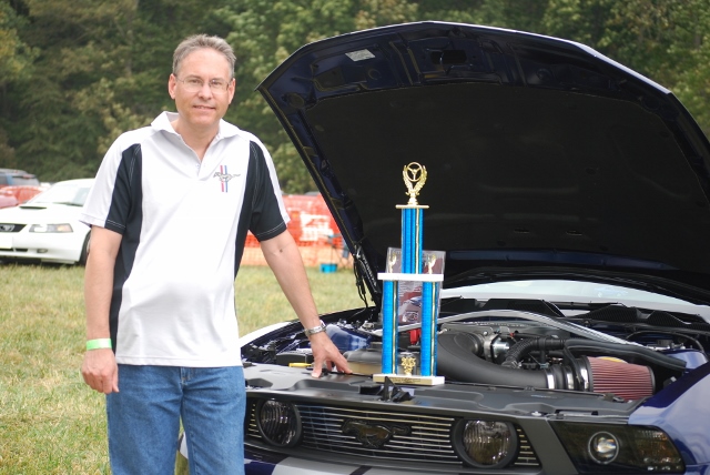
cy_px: 238
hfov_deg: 21.9
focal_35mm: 93
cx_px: 355
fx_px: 1836
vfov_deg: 14.7
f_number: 4.2
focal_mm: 62
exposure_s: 1/125
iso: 110
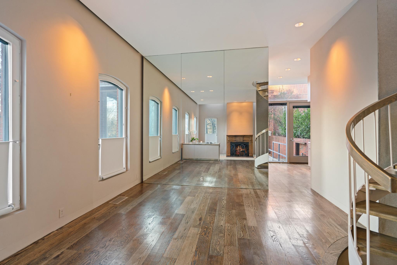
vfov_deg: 73.8
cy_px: 132
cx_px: 198
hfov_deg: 96.7
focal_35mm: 16
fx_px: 176
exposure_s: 1/6
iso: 800
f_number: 4
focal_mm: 16
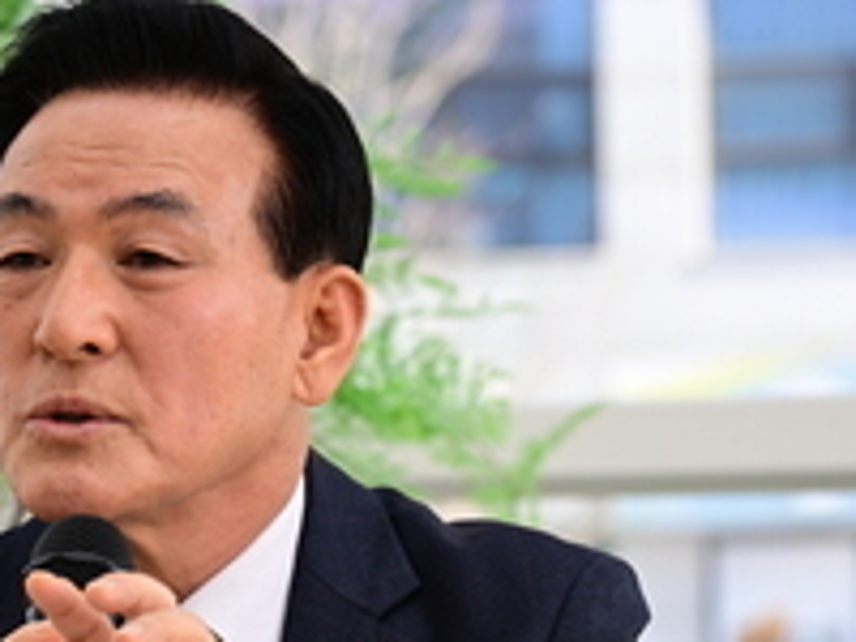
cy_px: 529
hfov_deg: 9.0
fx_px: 5366
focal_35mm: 217
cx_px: -295
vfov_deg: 6.8
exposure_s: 1/200
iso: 160
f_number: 4
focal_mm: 72
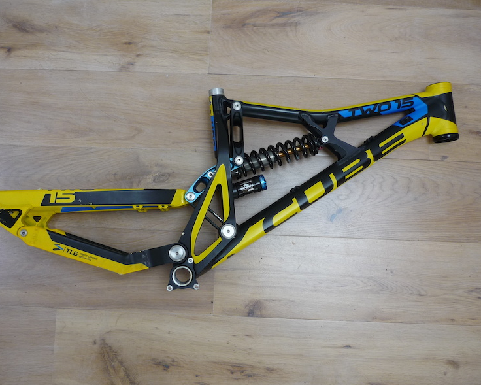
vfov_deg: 42.2
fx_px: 498
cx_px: 227
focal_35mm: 35
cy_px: 195
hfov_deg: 51.5
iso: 100
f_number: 2.8
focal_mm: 5.5
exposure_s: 1/50
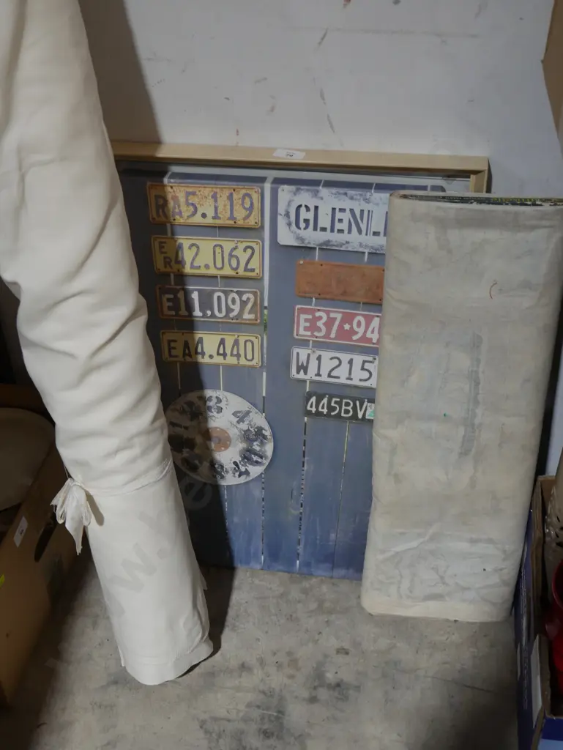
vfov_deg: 38.2
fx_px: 1083
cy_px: 375
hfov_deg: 29.1
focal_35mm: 50
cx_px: 282
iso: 800
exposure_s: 1/60
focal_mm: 25
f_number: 5.3
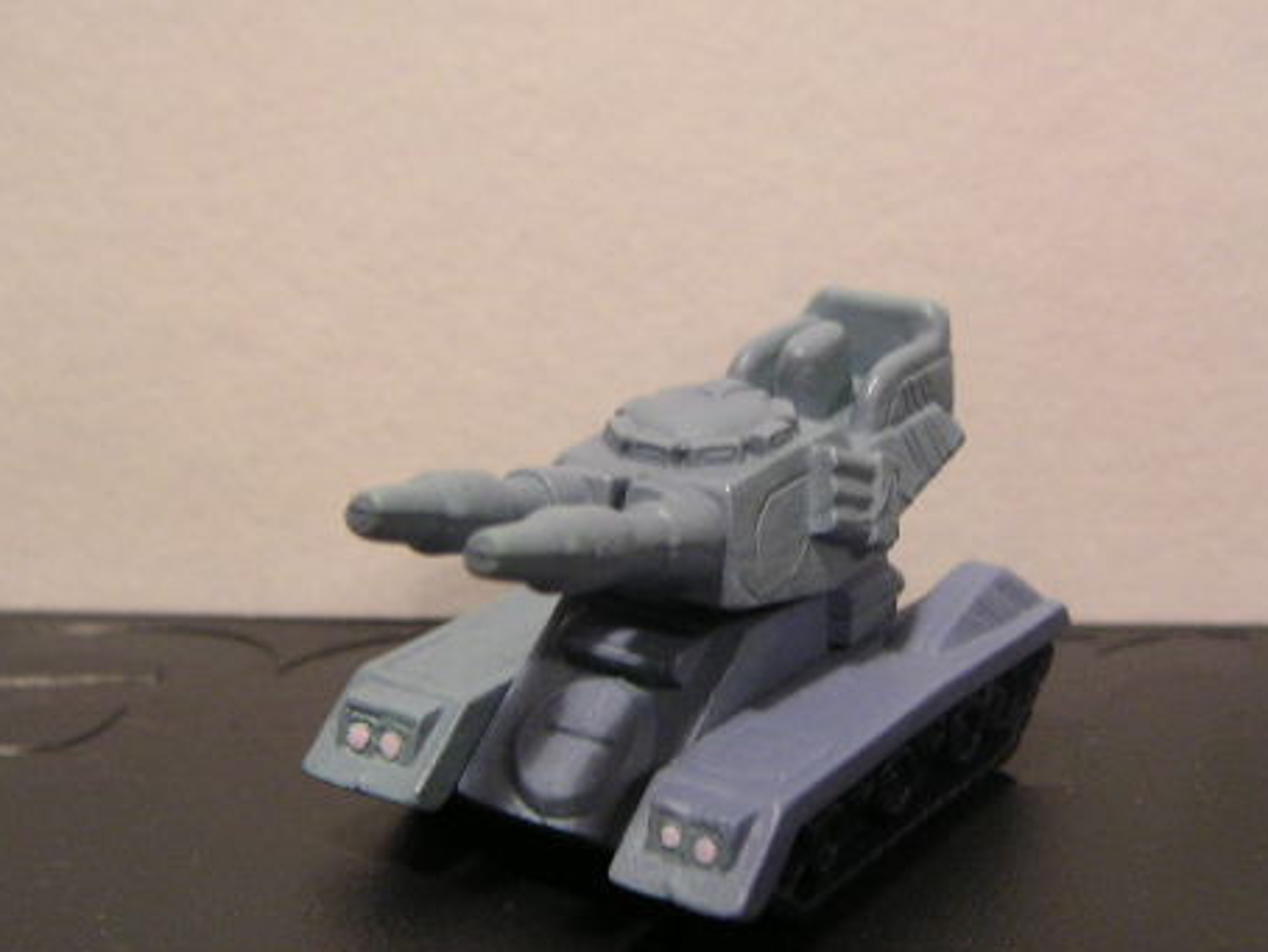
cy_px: 469
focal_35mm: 62
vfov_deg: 23.7
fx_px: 2272
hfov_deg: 31.2
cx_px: 659
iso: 100
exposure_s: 1/3
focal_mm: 6.8
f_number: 2.9
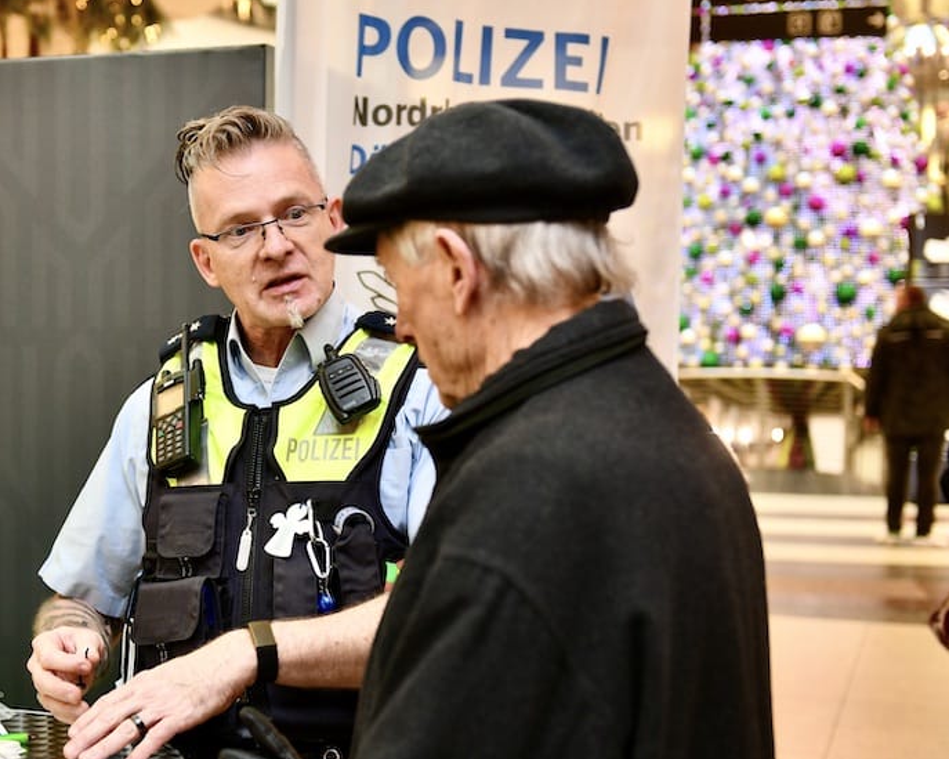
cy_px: 356
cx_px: 264
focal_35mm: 63
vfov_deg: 24.2
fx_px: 1769
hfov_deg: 29.7
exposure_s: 1/200
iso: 1400
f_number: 2.8
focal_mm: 45
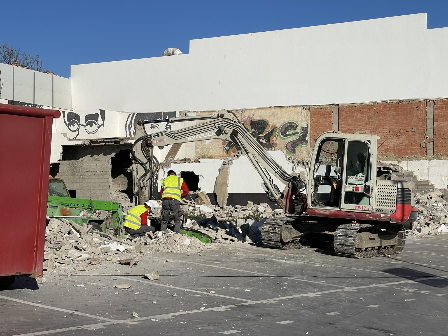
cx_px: 224
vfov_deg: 22.9
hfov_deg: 30.3
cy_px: 168
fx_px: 828
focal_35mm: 64
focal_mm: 7.5
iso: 20
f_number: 2.2
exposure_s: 1/3774
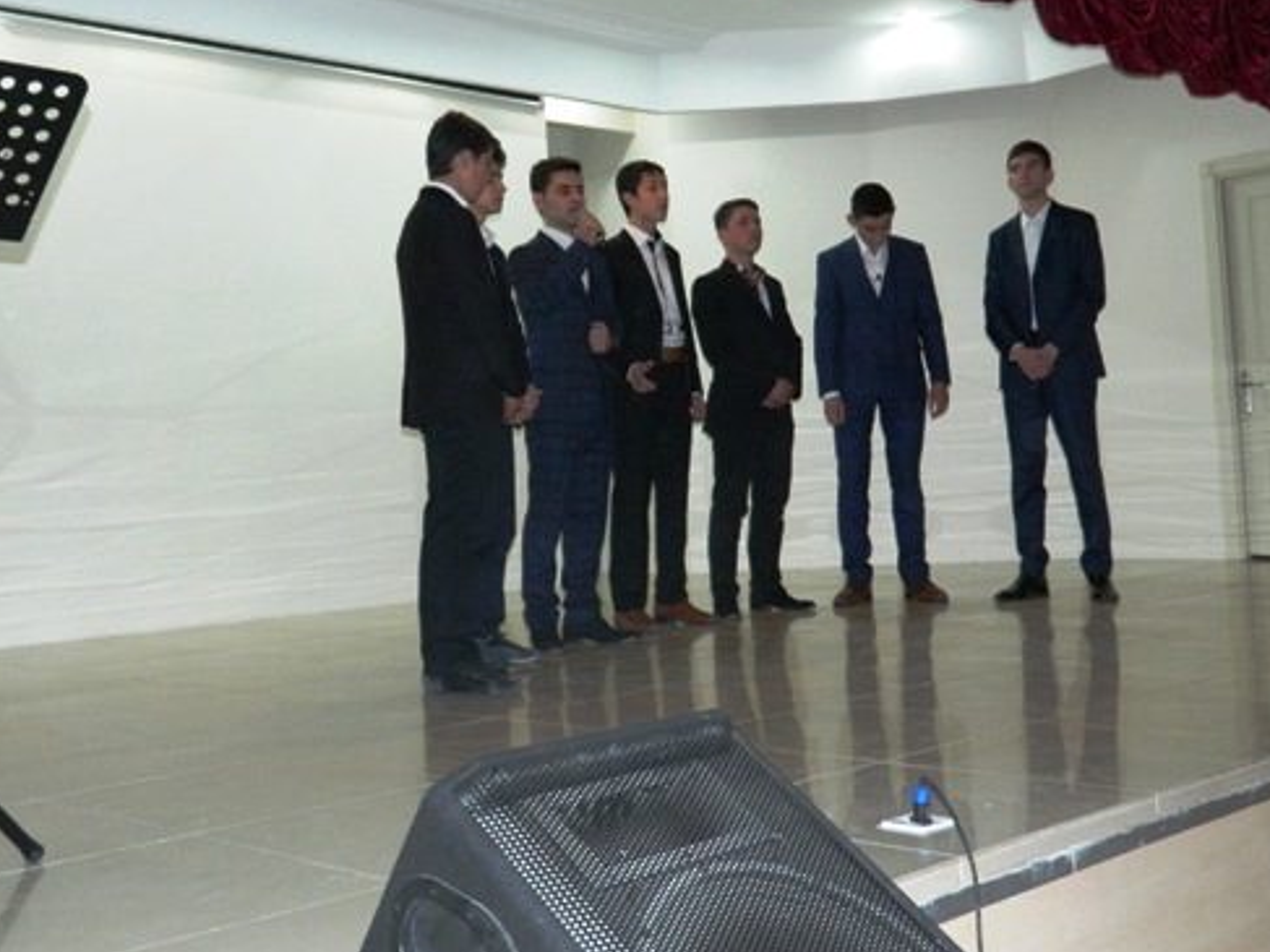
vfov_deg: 31.4
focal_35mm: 46
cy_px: 389
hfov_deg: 41.2
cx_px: 626
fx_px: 1687
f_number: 3.3
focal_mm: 6.2
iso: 450
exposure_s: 1/40
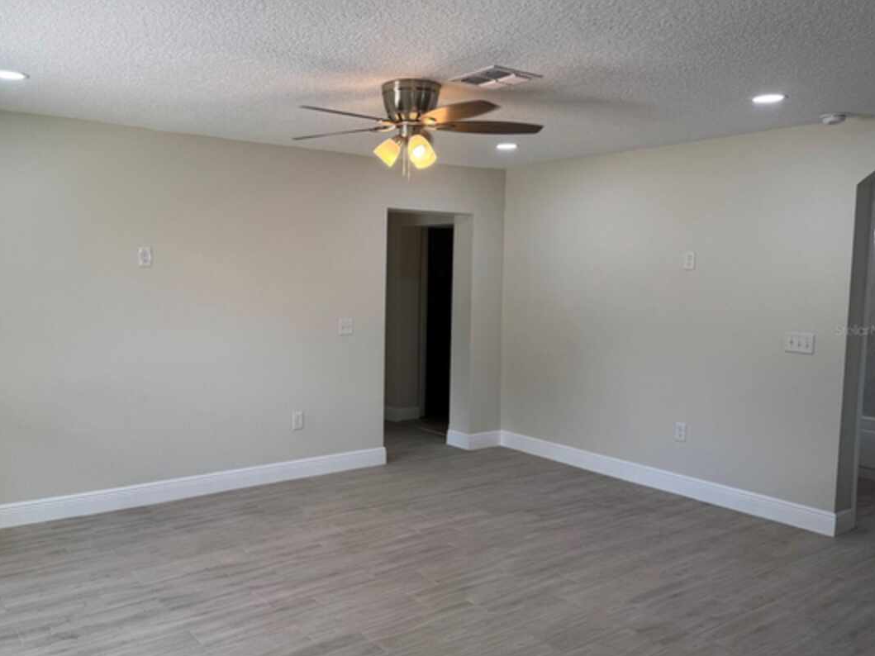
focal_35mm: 29
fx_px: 733
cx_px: 369
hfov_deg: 61.3
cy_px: 330
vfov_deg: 48.2
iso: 64
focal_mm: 6.76
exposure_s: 1/181
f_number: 1.78
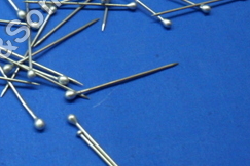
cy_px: 49
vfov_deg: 14.5
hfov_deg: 21.0
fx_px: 653
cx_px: 1
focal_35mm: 94
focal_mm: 7.8
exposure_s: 1/4
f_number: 4.5
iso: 200
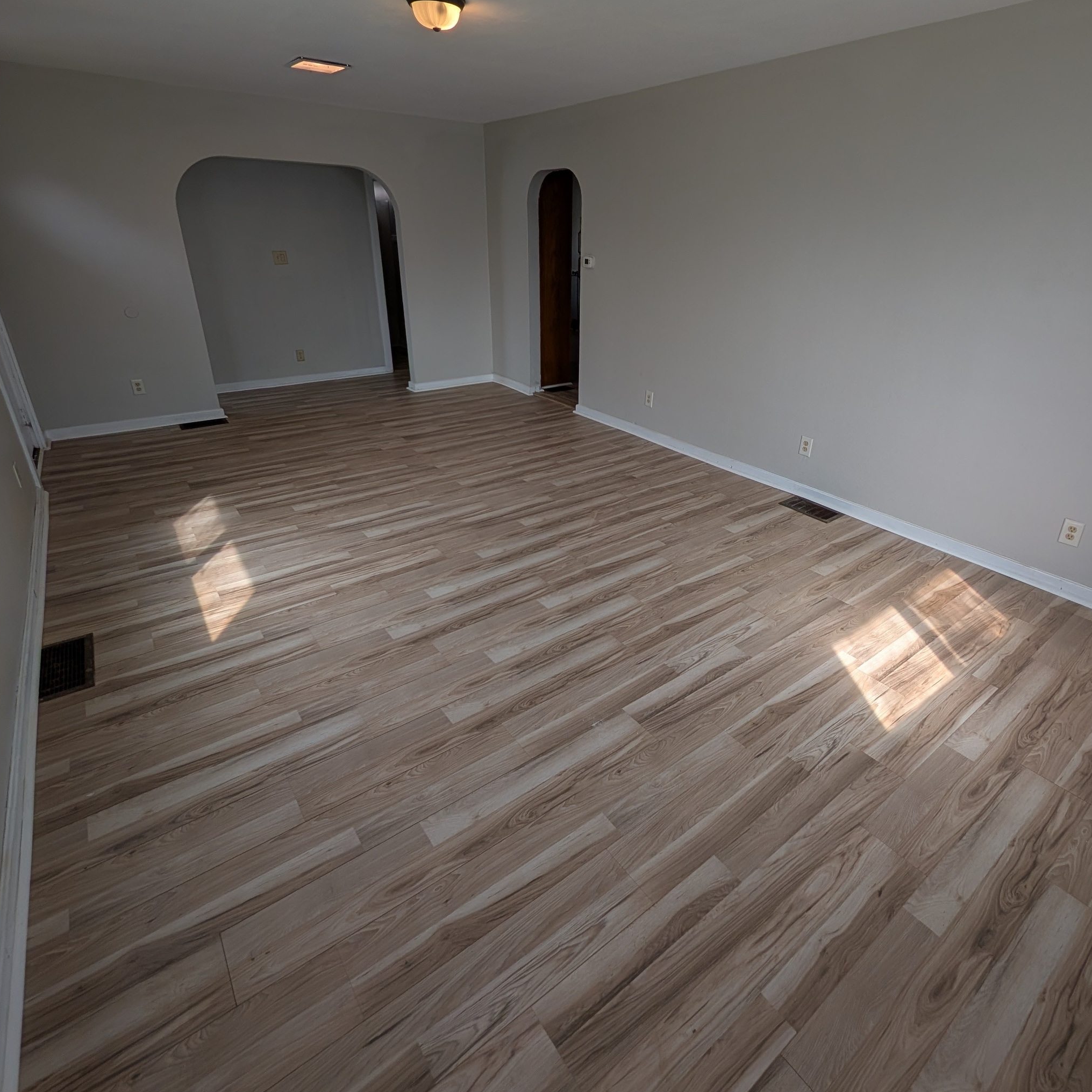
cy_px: 497
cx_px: 583
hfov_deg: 87.3
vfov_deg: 87.2
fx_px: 571
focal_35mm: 16
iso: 50
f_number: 1.7
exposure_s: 1/393
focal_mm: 2.02
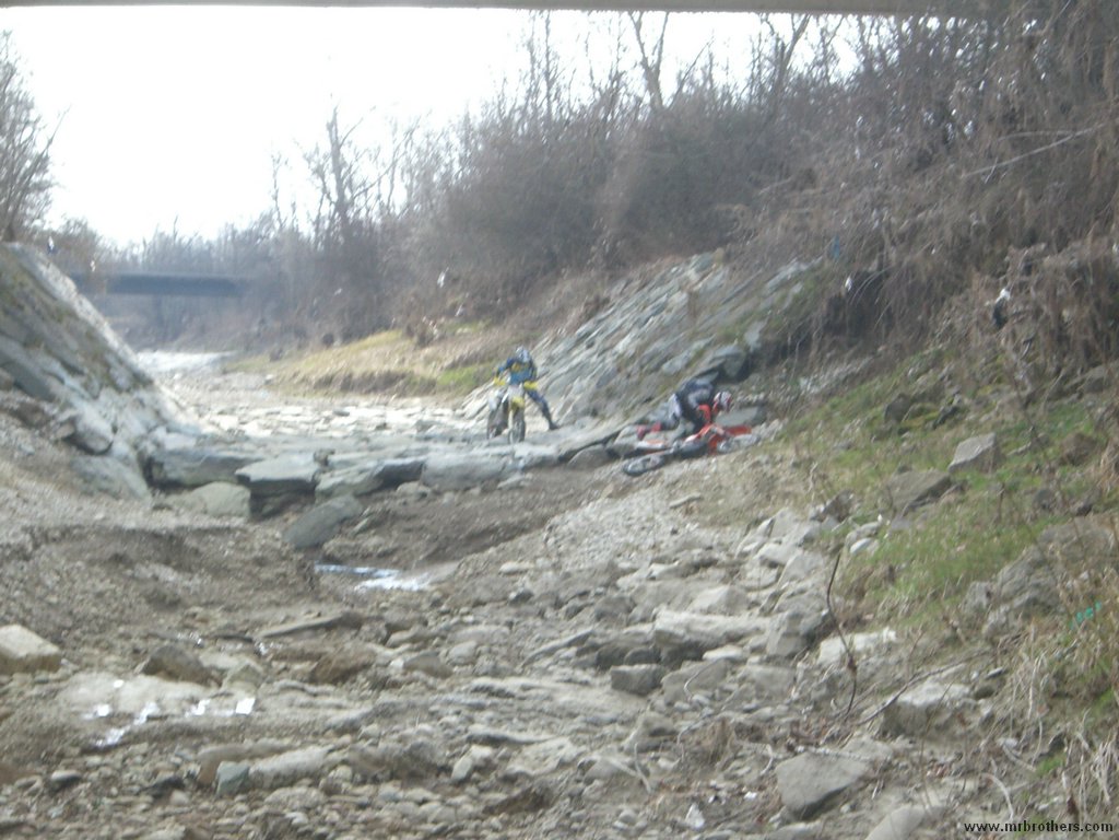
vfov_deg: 13.0
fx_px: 3685
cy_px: 420
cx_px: 560
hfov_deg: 17.3
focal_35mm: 114
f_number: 5.2
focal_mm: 18.6
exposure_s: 1/125
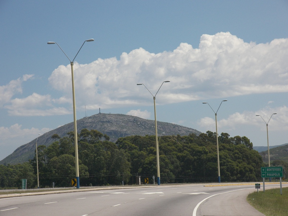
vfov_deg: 11.1
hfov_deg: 14.7
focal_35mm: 134
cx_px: 144
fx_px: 1115
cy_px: 108
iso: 100
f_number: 4
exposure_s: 1/1250
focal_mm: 28.1
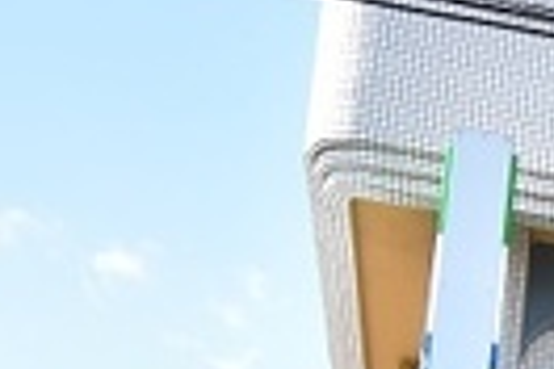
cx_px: 1032
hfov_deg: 14.8
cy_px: 742
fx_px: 1831
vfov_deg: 10.6
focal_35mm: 119
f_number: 5
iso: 160
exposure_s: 1/200
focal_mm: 14
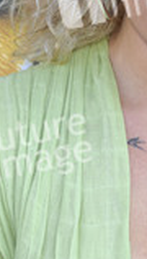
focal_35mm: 316
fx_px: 2179
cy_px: 72
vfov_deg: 6.8
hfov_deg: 3.9
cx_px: 187
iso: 250
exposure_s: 1/250
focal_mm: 120
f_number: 6.3
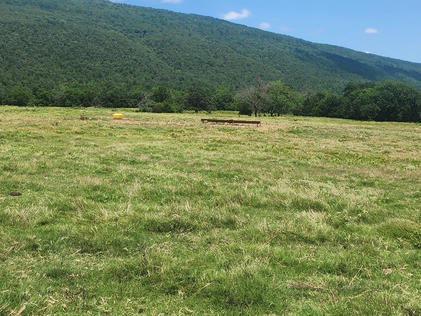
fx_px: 584
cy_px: 62
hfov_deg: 39.5
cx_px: 248
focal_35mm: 48
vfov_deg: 29.6
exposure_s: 1/1550
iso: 12
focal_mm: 6.4
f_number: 1.8
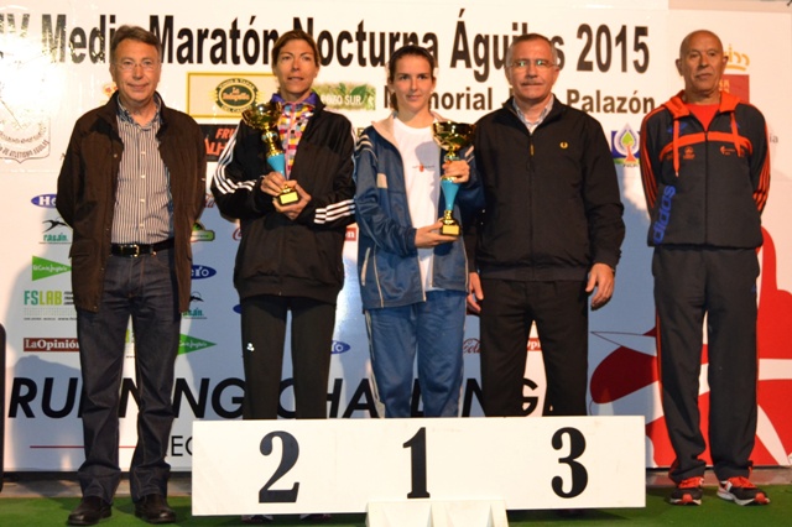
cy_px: 264
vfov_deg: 31.9
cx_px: 396
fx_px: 923
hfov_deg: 46.4
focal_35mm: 42
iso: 1800
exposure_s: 1/60
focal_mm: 28
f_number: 4
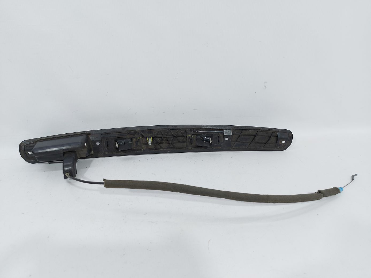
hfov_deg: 71.6
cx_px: 186
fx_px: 257
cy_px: 139
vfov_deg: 56.8
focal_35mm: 24
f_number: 1.8
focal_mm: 5.23
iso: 40
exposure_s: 1/50
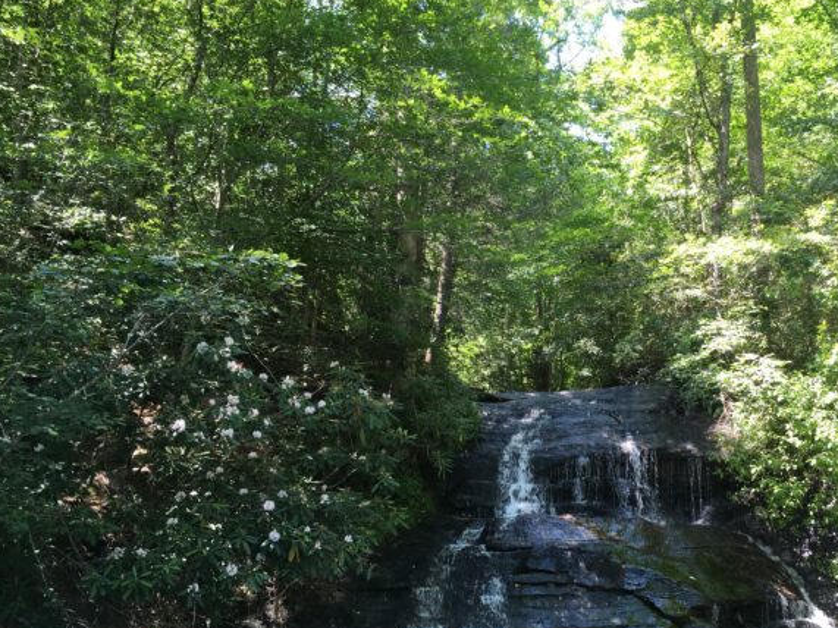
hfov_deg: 47.3
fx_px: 944
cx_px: 536
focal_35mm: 39
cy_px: 345
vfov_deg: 36.8
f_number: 2.2
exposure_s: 1/120
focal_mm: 4.15
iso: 40
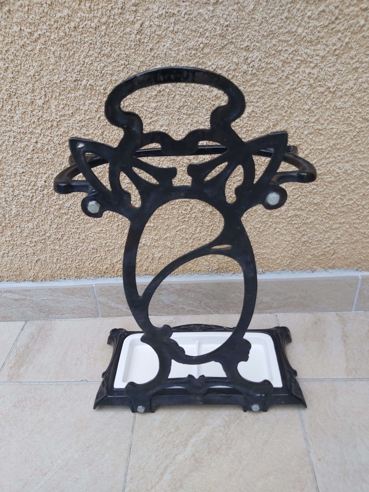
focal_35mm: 26
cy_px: 246
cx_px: 184
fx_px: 370
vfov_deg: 67.3
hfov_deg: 53.1
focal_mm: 3.92
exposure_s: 1/204
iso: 64
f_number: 1.7
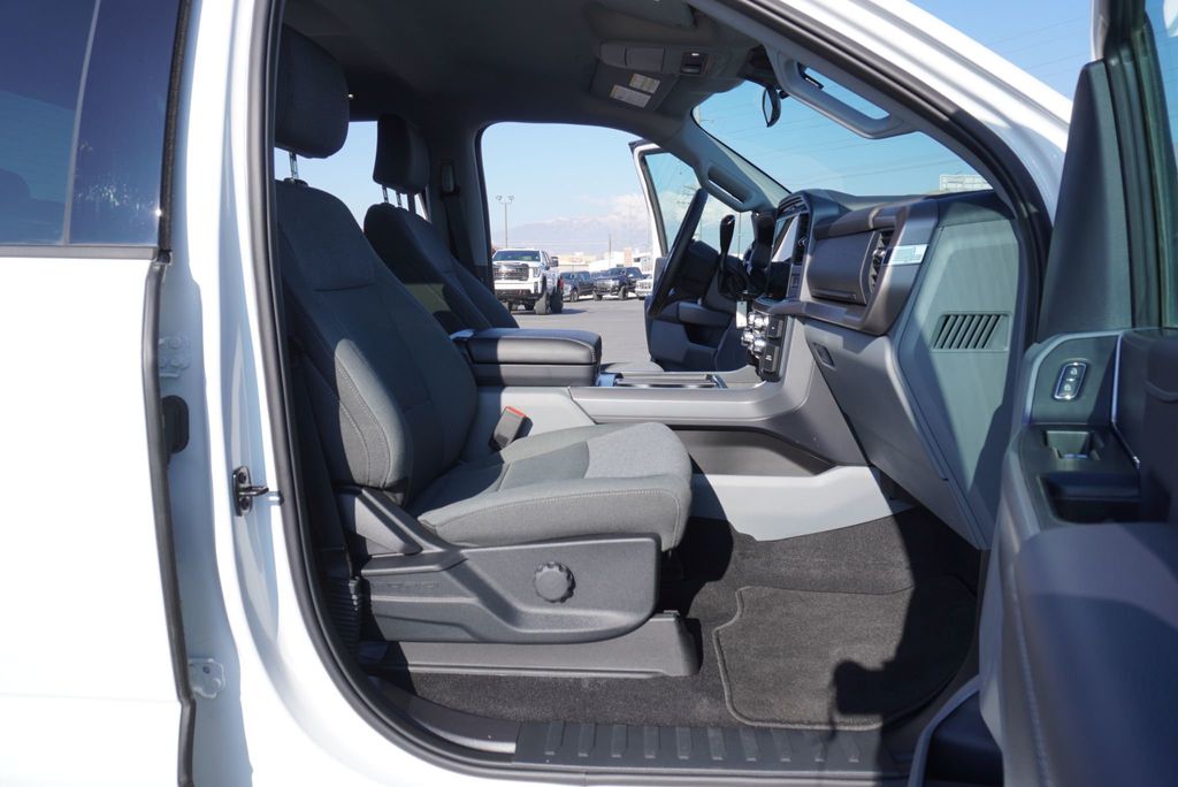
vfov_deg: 53.2
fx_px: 786
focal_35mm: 24
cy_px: 394
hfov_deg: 73.7
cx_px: 589
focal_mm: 16
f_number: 7.1
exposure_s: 1/200
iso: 100
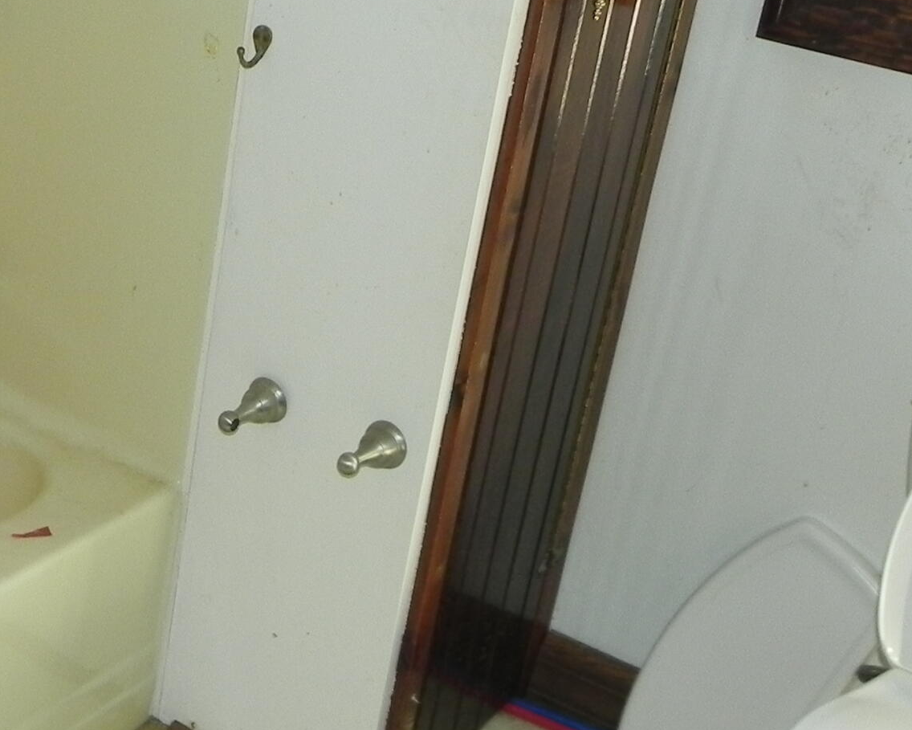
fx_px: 1809
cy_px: 525
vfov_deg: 22.6
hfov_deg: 27.6
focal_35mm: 67
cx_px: 149
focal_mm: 4.6
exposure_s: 1/30
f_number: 2.8
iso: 200
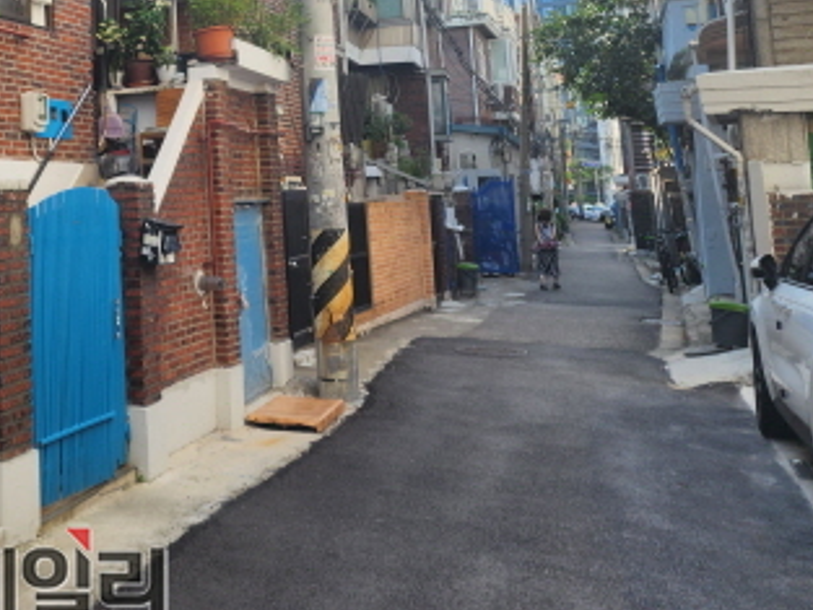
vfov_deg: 29.5
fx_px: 1104
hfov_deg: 36.6
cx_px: 16
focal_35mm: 47
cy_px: 49
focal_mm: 6.4
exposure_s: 1/416
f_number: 1.8
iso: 12
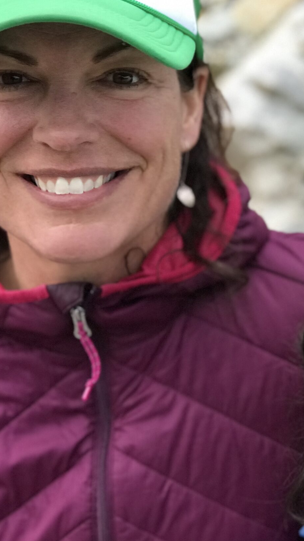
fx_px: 1390
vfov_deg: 22.0
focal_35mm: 97
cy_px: 285
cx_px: 292
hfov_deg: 12.4
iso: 80
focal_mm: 6.6
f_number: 2.8
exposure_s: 1/60
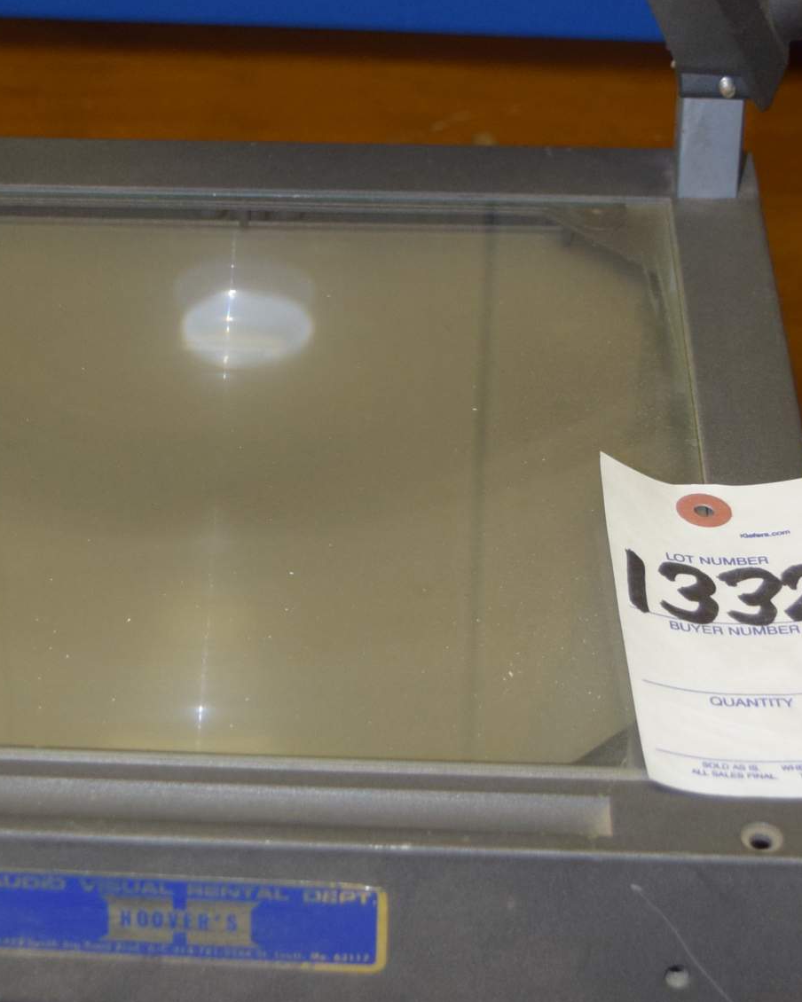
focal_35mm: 97
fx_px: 2878
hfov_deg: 15.7
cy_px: 304
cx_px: 152
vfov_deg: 19.7
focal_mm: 26
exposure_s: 1/80
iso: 800
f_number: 4.2
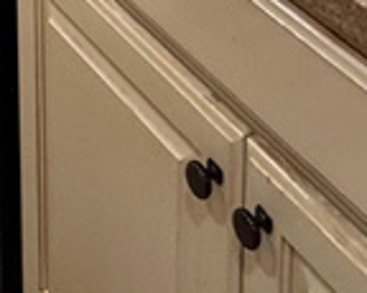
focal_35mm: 97
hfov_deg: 19.6
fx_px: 1053
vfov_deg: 11.8
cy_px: -474
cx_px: 84
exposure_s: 1/60
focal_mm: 2.22
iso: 200
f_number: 2.2
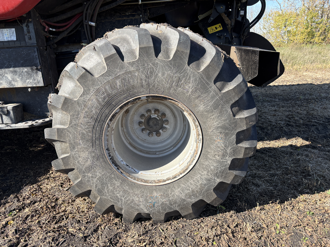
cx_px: 165
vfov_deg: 53.1
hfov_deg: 67.3
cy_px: 124
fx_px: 248
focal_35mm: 26
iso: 64
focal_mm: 5.96
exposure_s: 1/1550
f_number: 1.6
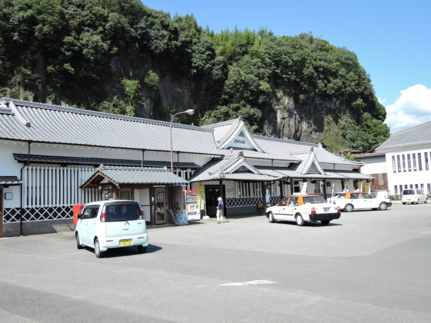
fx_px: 386
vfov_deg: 45.4
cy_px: 162
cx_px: 216
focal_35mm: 31
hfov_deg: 58.4
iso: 80
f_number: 2.8
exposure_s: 1/80
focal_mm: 6.6
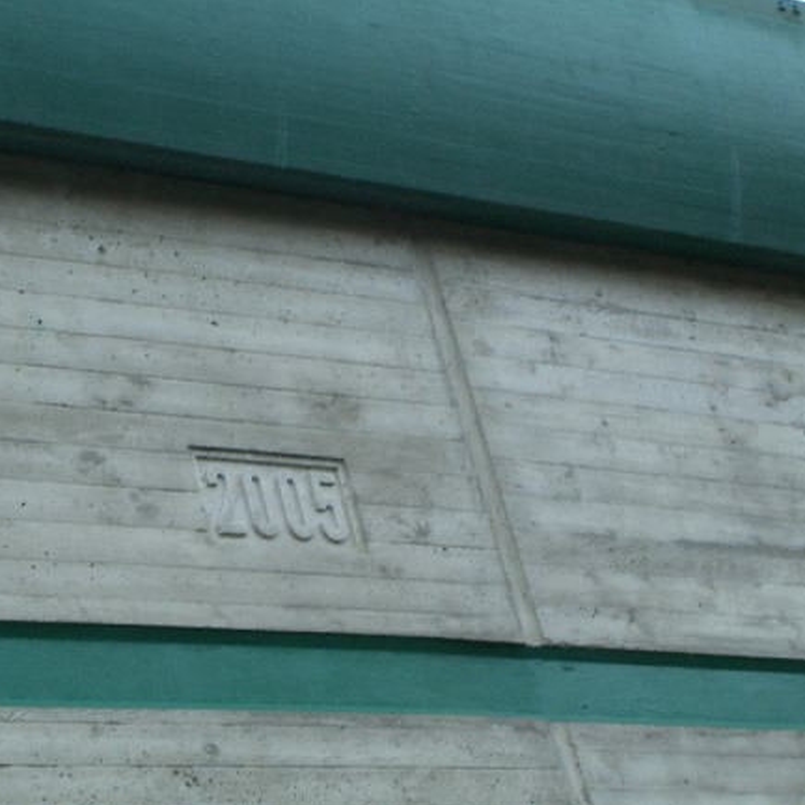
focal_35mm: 136
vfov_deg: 12.8
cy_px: 403
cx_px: 318
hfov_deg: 12.8
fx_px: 3578
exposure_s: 1/80
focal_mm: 23.7
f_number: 5.1
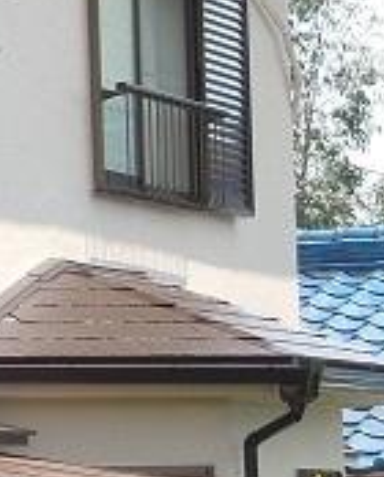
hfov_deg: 4.2
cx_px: -867
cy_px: 77
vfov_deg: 5.4
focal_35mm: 356
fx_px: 5040
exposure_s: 1/200
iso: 100
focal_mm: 12.5
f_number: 4.4
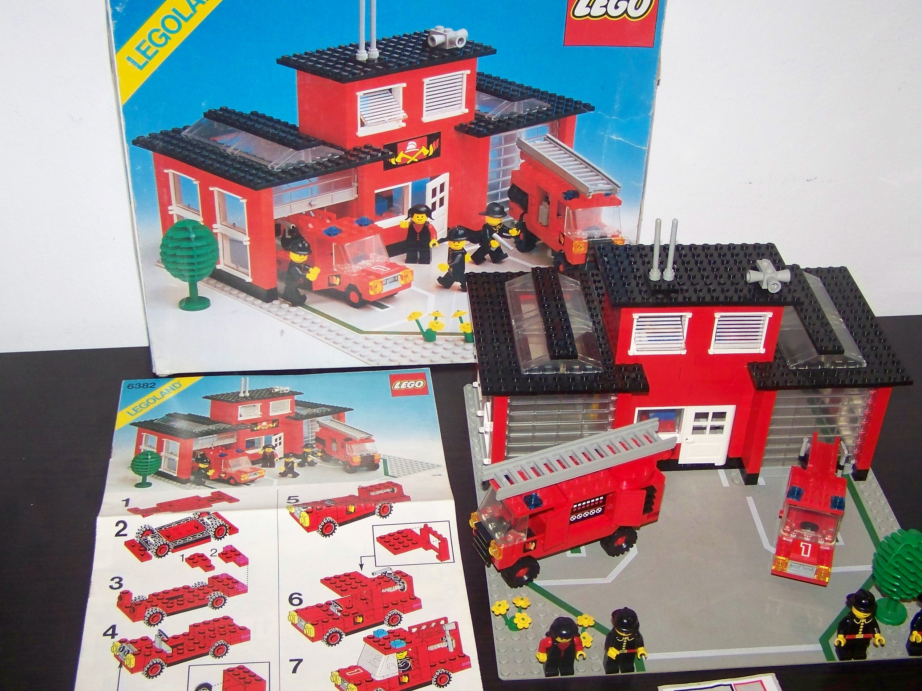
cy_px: 349
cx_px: 473
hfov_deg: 41.2
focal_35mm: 46
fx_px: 1225
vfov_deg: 31.5
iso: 200
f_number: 2.8
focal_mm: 6.3
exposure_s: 1/30
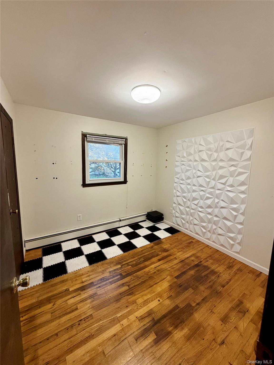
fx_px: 148
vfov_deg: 102.1
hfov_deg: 85.7
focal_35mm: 14
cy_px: 182
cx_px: 137
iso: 250
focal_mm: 2.22
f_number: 2.2
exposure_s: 1/60
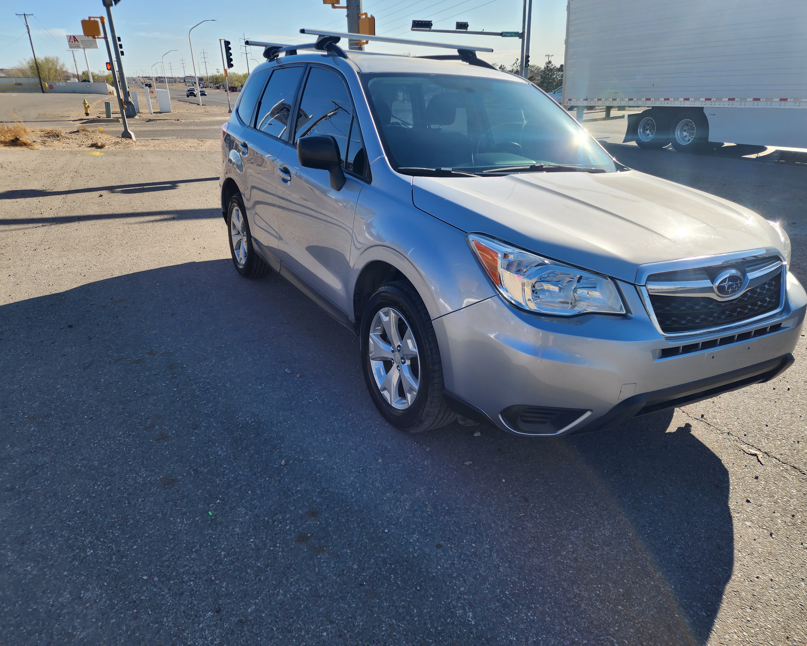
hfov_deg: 70.3
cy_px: 323
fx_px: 573
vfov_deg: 58.8
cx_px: 397
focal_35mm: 24
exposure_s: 1/742
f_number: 1.8
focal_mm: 6.4
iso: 12
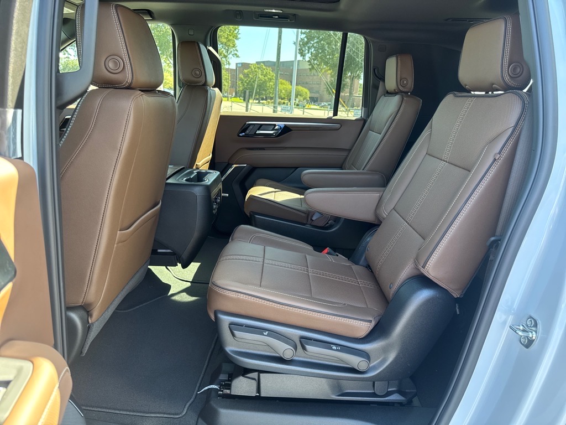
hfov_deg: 71.6
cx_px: 283
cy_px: 212
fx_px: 392
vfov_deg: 56.8
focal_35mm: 24
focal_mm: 6.76
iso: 125
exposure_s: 1/121
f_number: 1.78
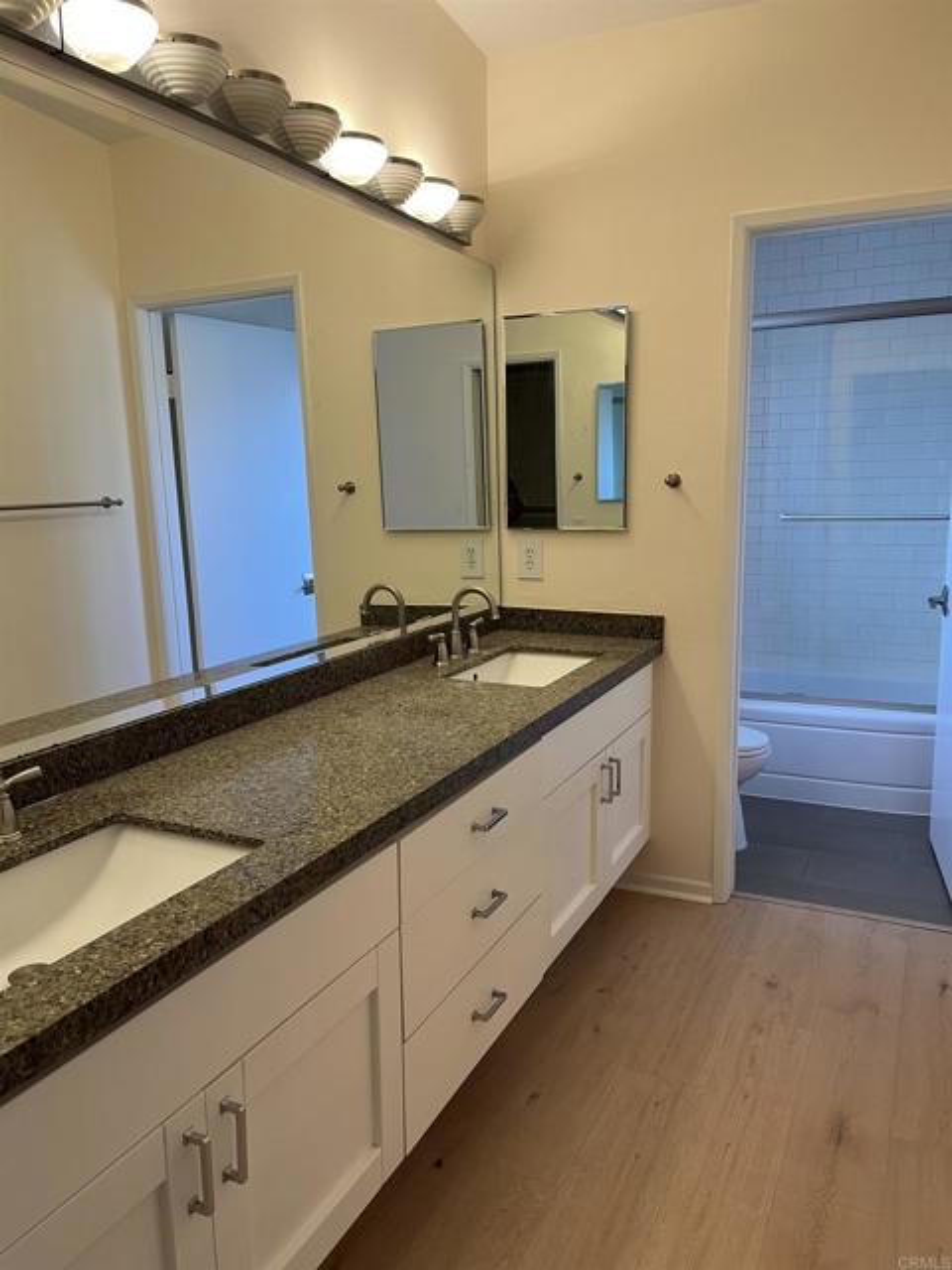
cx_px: 476
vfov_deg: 67.3
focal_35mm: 26
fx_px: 953
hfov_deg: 53.1
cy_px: 635
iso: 100
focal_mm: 5.1
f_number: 1.6
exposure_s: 1/60
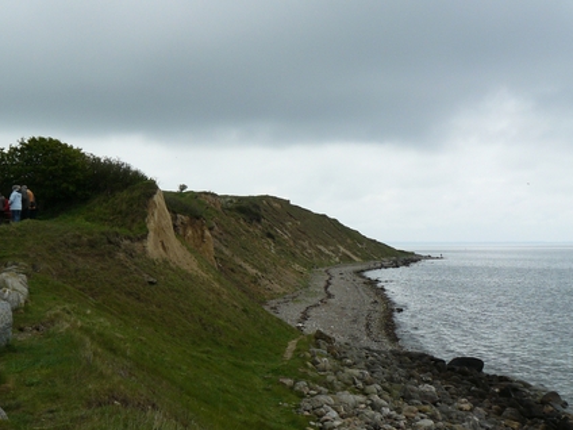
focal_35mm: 51
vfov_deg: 28.6
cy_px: 201
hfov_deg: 37.3
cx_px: 214
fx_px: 844
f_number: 5.6
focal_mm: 6
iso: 100
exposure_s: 1/200
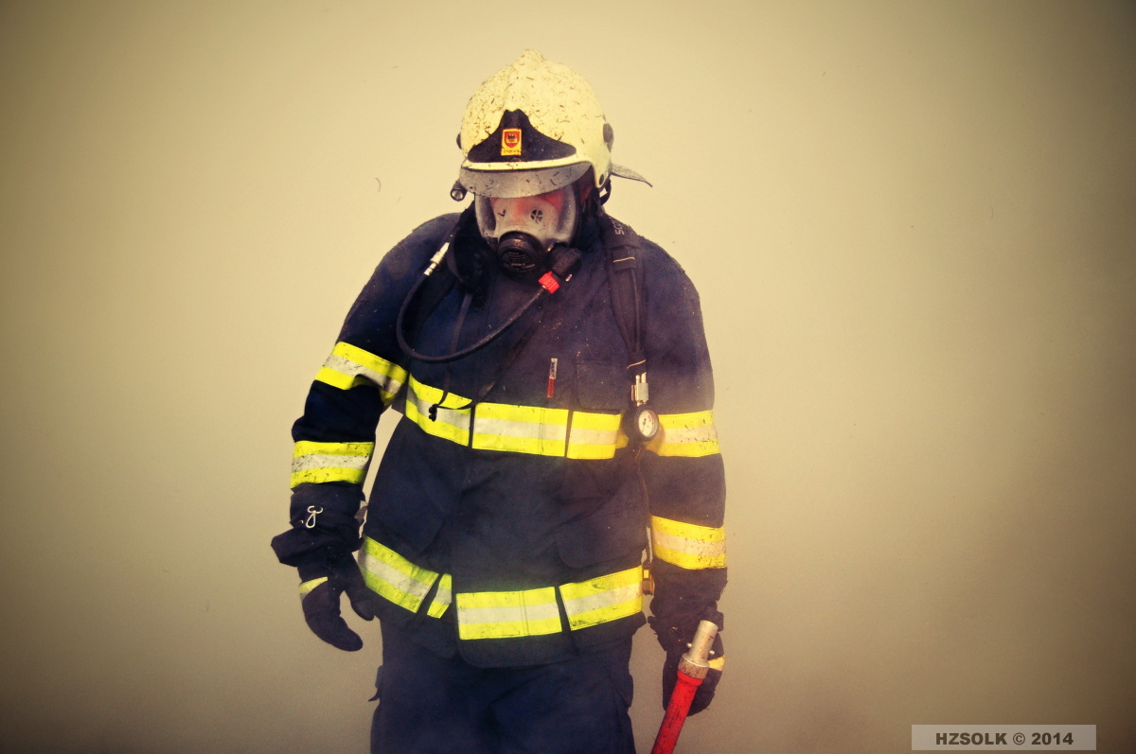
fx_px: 1371
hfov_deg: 45.0
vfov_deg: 30.8
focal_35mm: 44
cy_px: 377
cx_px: 568
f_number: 4
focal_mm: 29
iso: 1000
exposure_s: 1/500
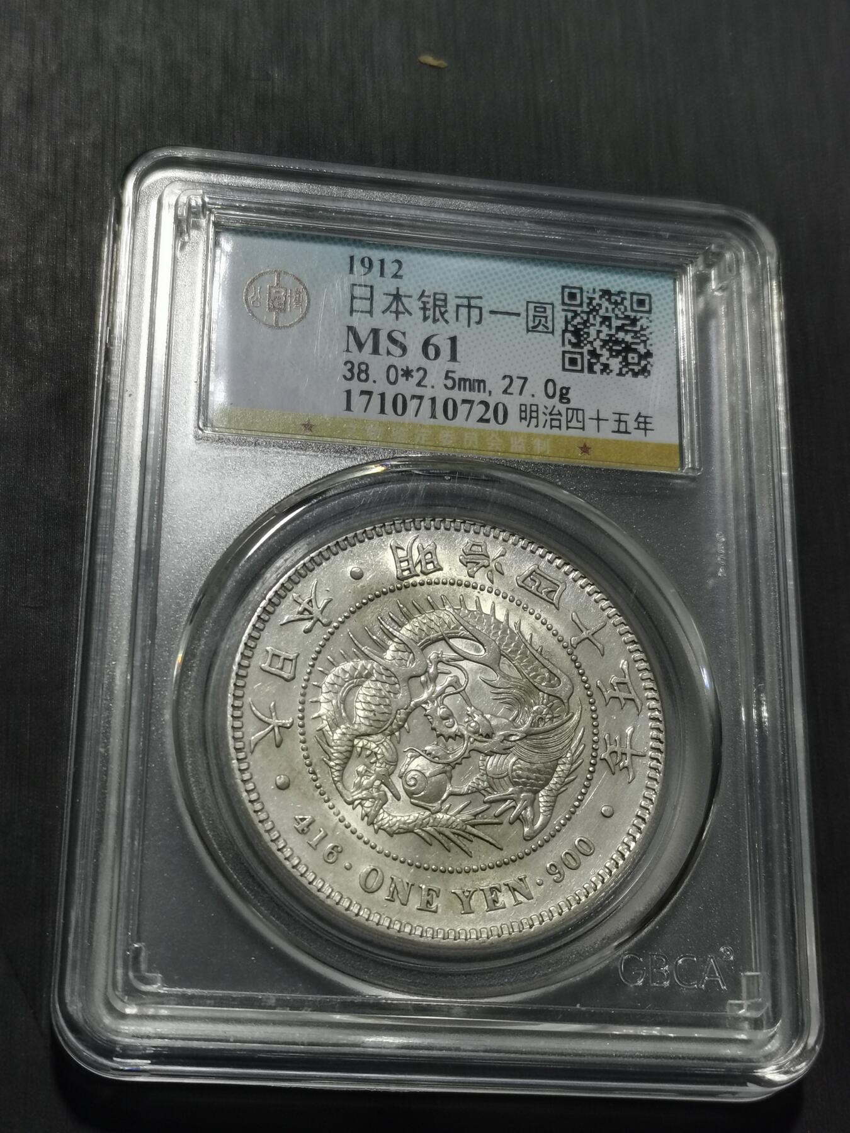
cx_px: 425
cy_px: 566
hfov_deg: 23.7
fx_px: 2030
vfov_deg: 31.2
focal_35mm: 62
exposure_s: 1/180
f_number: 1.8
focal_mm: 5.58
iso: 80
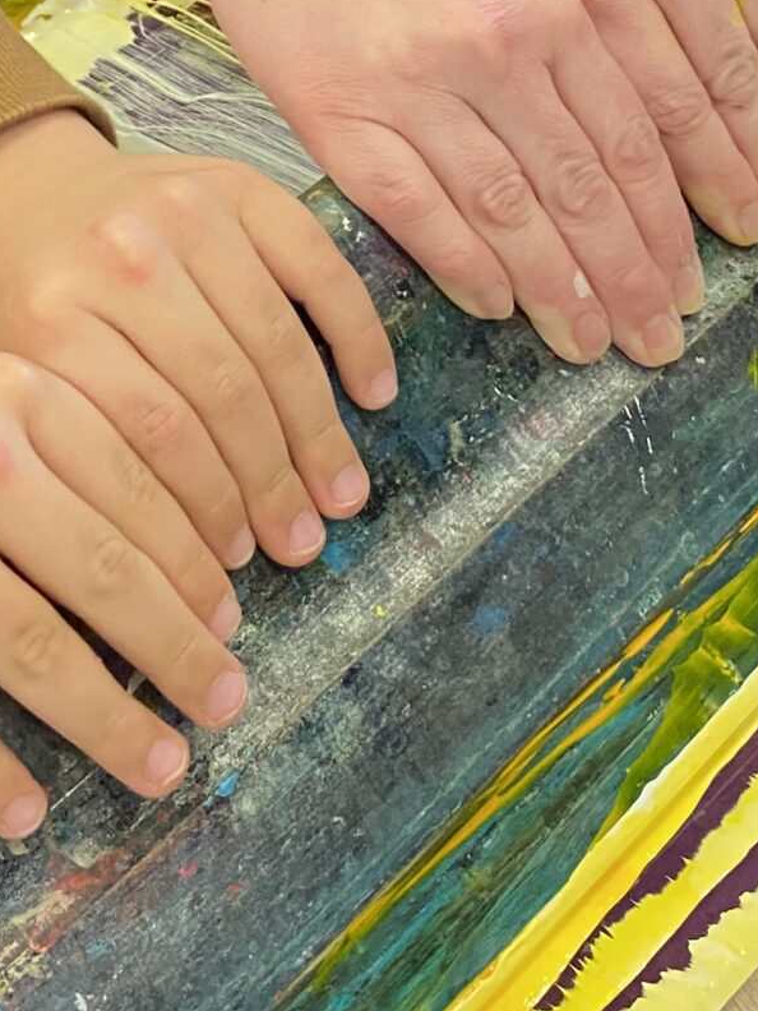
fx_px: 2453
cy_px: -70
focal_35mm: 84
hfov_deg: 17.5
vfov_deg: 22.1
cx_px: 279
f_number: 1.8
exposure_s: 1/50
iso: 400
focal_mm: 4.25
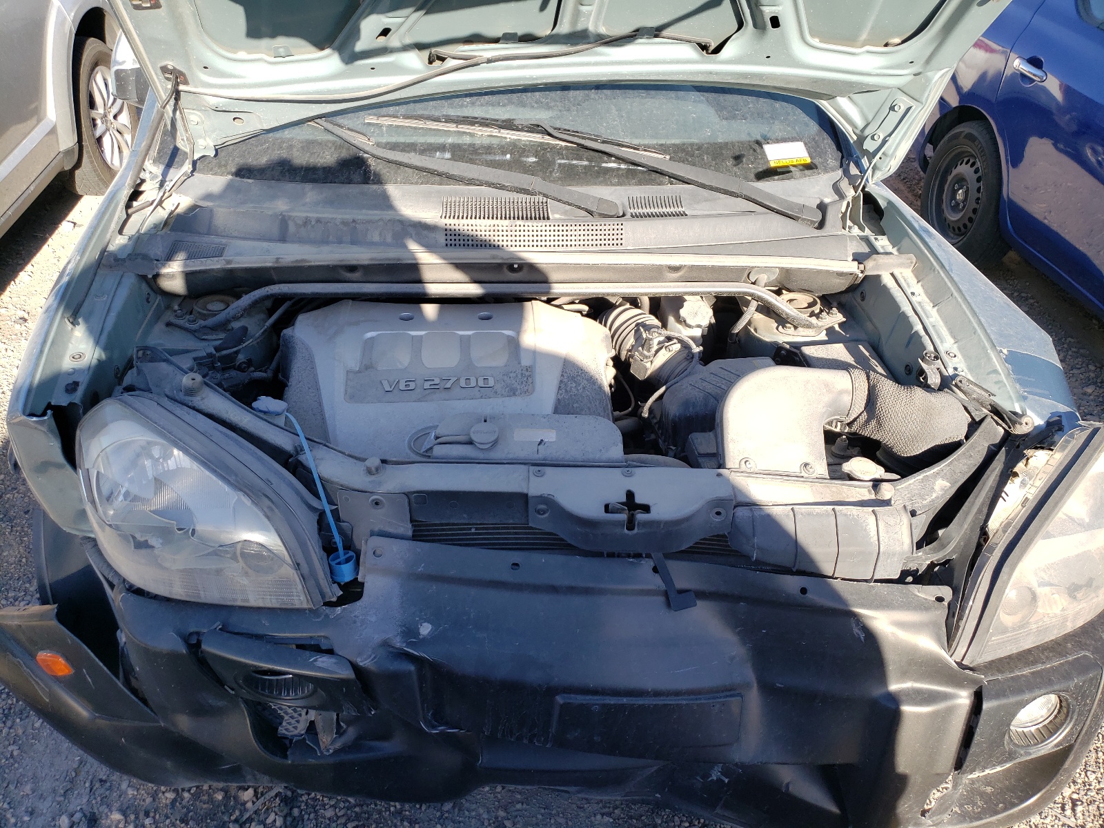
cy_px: 414
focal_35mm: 26
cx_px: 552
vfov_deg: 53.1
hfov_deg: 67.3
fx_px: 829
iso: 50
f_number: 1.5
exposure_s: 1/909
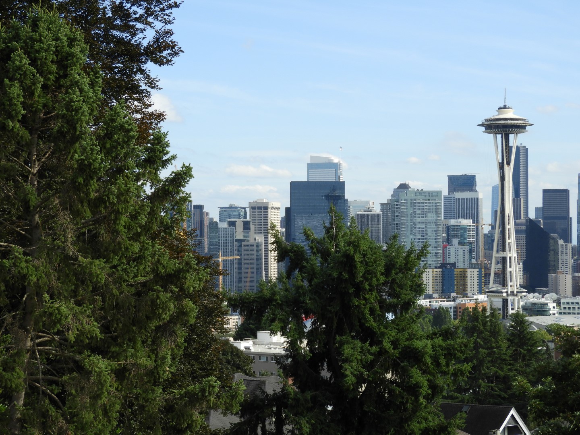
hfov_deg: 18.7
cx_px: 290
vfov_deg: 14.1
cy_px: 218
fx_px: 1759
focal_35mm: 105
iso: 100
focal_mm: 18.8
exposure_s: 1/500
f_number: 4.8
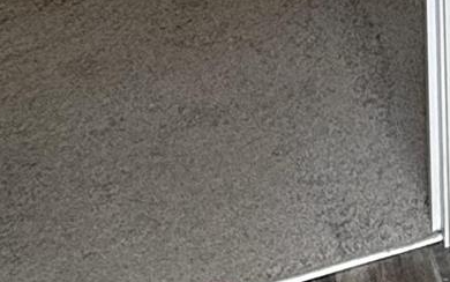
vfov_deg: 9.4
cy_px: -484
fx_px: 1435
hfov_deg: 12.2
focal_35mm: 117
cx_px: 1218
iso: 80
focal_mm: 2.22
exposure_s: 1/120
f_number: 2.2
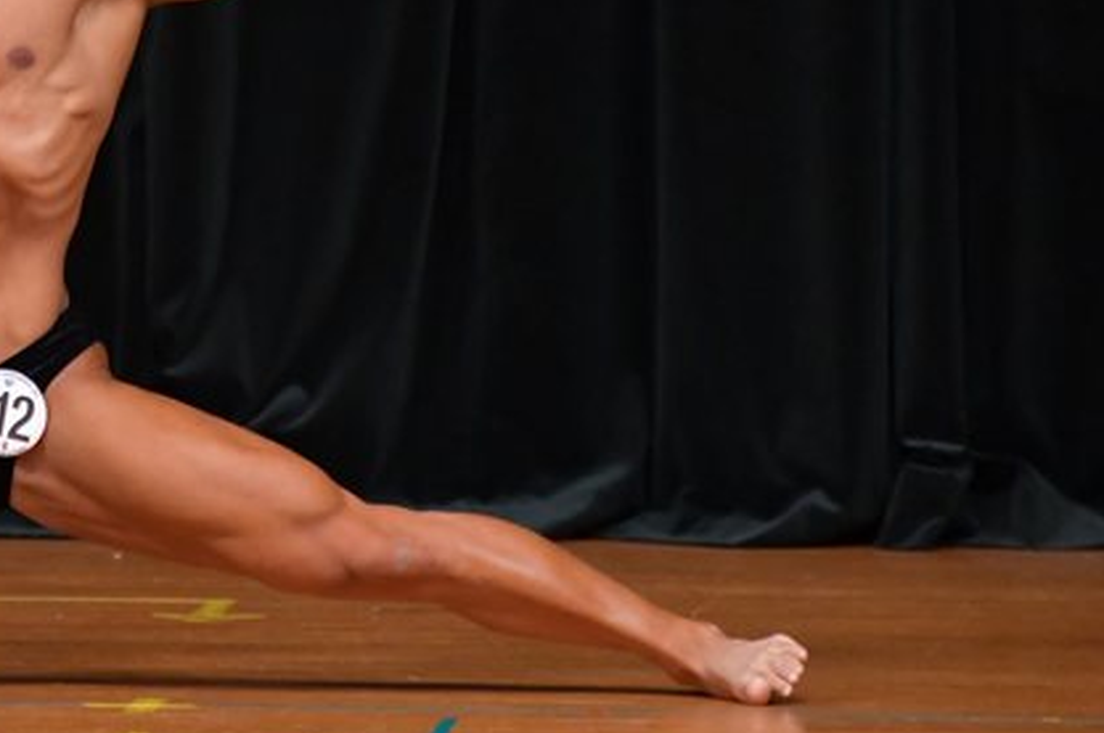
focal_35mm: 837
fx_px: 25638
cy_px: 119
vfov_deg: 1.6
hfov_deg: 2.5
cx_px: 99
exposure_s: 1/400
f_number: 5.6
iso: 4000
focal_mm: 300
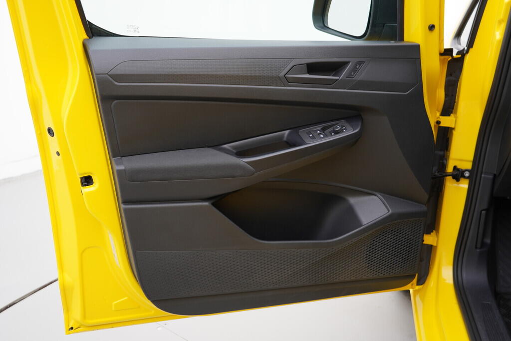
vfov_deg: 36.9
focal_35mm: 36
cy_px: 170
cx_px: 256
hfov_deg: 53.1
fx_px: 511
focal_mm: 24
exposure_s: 1/50
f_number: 3.2
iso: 125
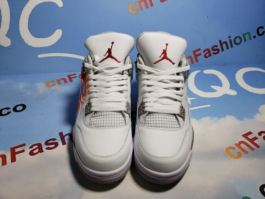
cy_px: 100
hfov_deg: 67.3
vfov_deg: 53.1
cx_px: 132
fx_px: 199
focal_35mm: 26
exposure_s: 1/681
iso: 50
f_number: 1.5
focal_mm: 4.3
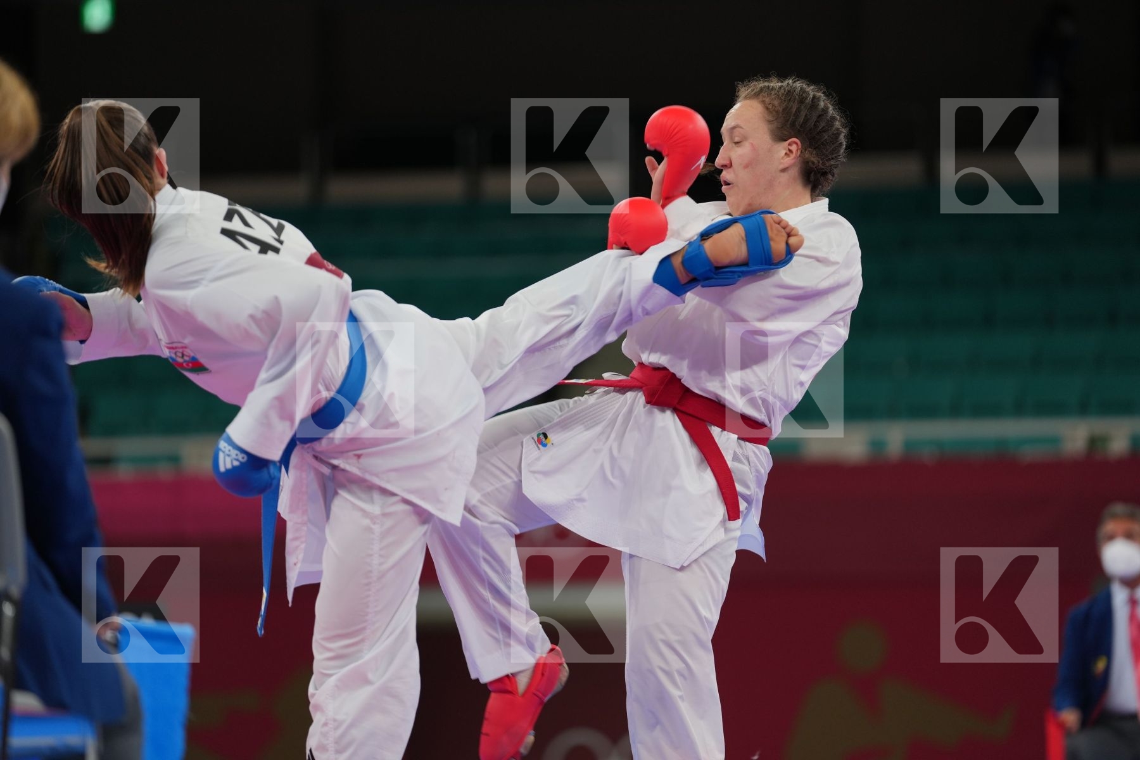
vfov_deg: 7.8
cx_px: 570
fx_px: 5573
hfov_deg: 11.7
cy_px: 380
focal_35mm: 176
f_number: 2.8
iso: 500
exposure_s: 1/1000
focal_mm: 176
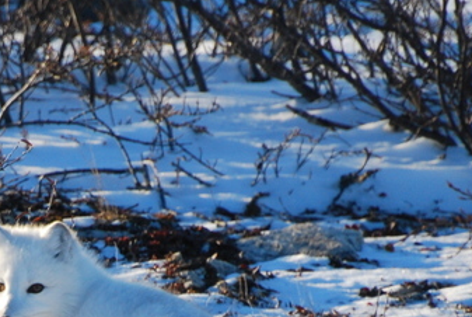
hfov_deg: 1.3
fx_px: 20515
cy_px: 438
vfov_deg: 0.9
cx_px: 29
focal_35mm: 1562
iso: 400
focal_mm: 300
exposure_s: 1/640
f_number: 5.6
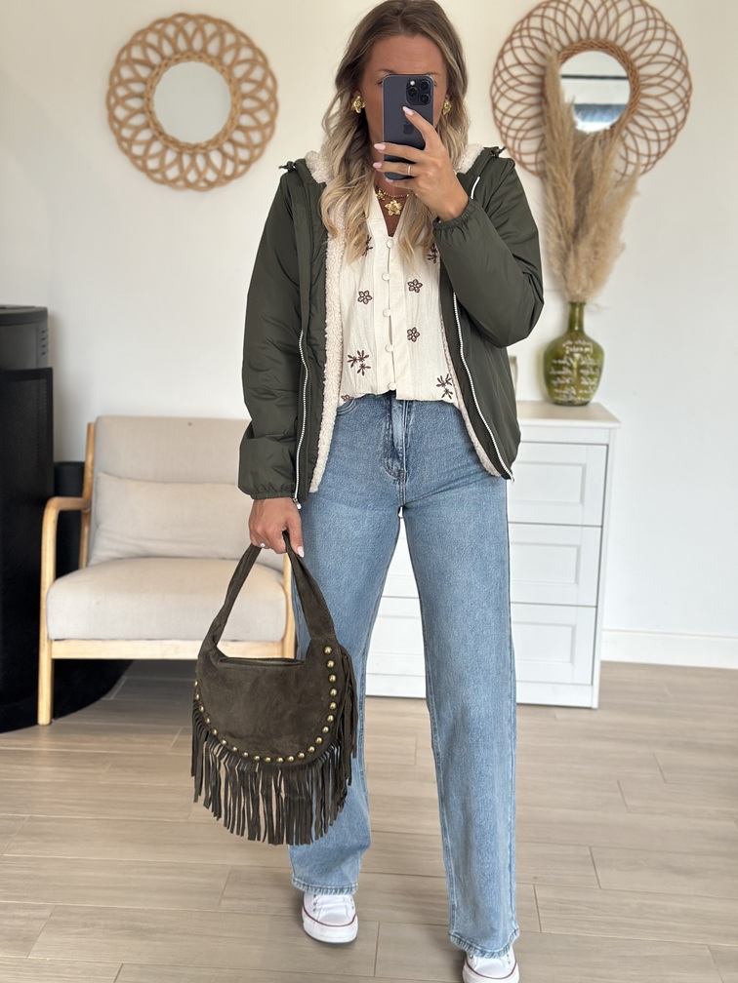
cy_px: 492
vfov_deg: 39.7
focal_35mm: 48
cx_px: 369
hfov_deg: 30.3
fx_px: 1364
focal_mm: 6.86
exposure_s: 1/167
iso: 125
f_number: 1.78
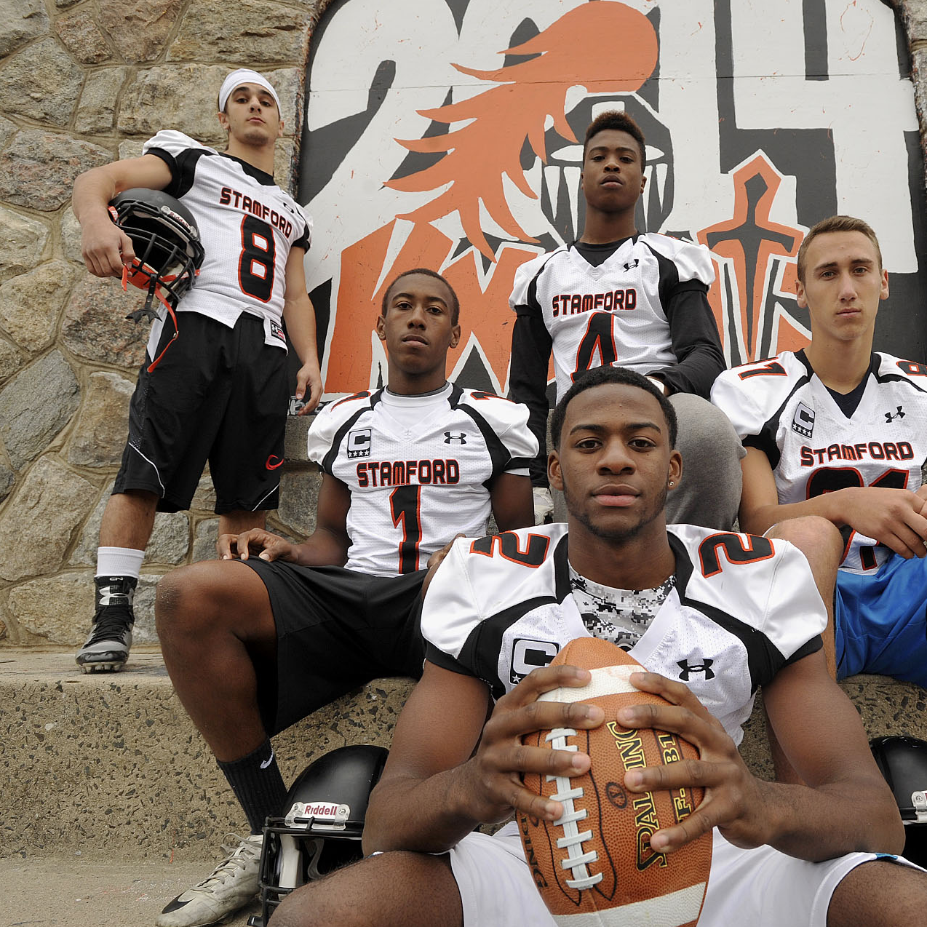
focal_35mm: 32
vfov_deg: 51.1
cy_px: 471
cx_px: 628
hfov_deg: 50.1
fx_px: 970
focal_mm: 24
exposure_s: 1/125
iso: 400
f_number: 7.1
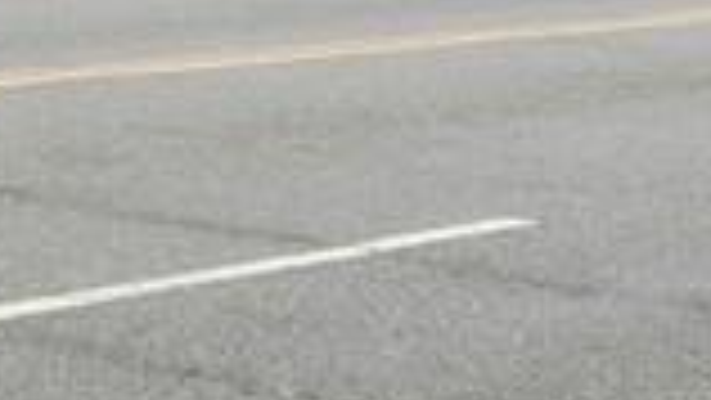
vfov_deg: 7.4
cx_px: -781
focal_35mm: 143
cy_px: -813
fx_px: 2697
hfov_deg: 12.8
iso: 100
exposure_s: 1/50
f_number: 11
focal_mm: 24
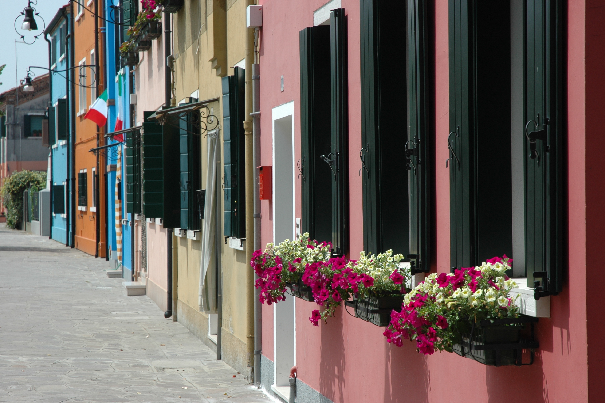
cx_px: 297
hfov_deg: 18.6
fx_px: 1847
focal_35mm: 110
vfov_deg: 12.4
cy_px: 199
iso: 200
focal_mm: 70
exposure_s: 1/320
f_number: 9
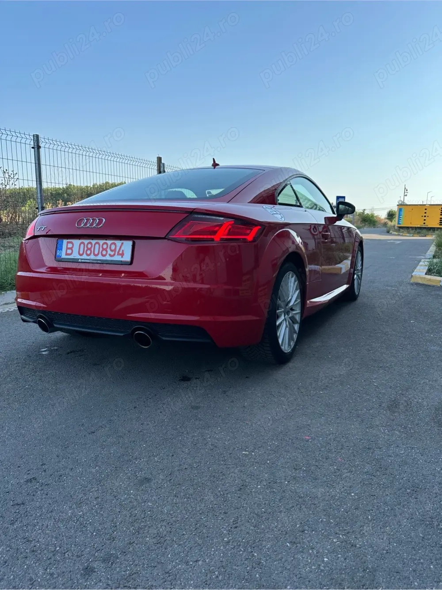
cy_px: 295
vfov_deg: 71.6
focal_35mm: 24
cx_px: 221
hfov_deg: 56.8
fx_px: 409
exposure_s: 1/1587
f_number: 1.78
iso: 80
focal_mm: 6.86
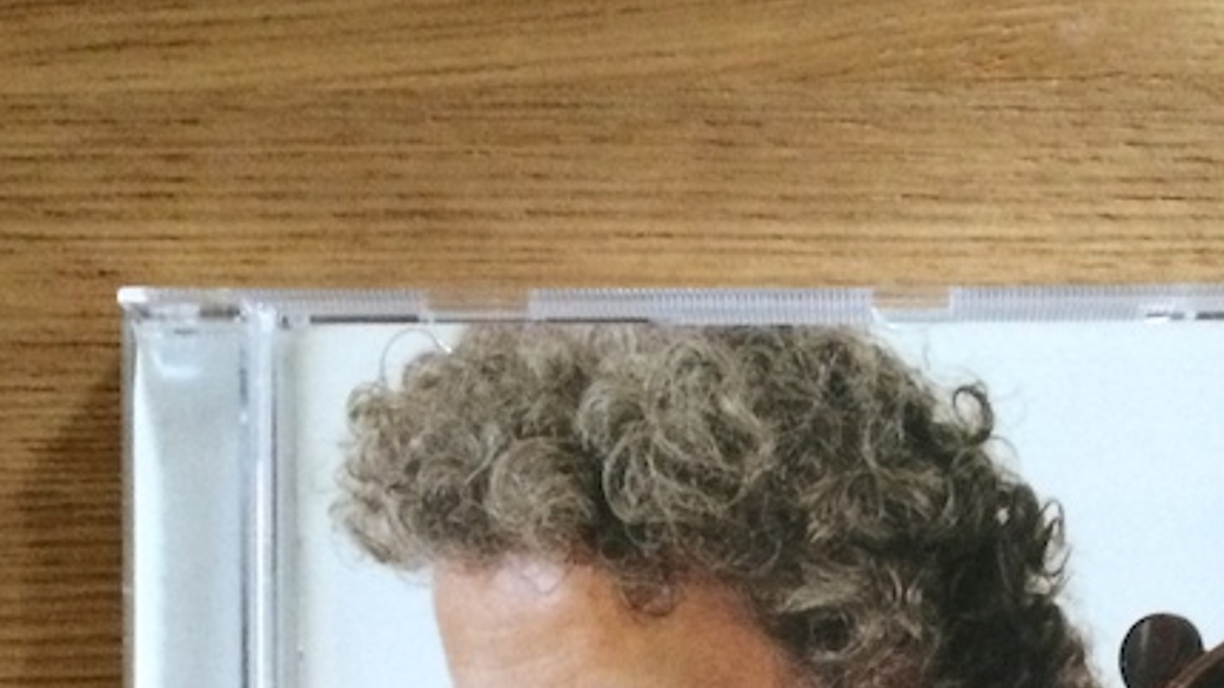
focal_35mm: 78
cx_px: 847
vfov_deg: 14.6
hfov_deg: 27.0
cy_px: 973
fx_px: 2531
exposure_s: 1/15
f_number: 2.2
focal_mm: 4.12
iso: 400
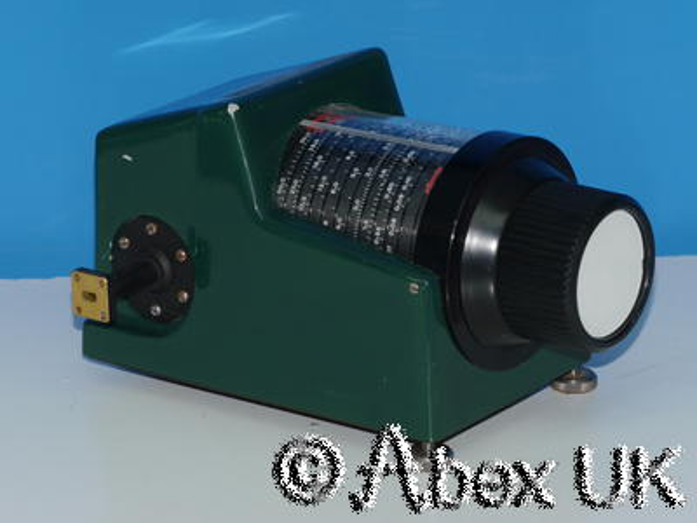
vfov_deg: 8.8
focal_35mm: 168
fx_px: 3383
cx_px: 348
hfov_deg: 11.8
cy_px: 262
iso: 400
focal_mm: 84
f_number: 11
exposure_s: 1/60
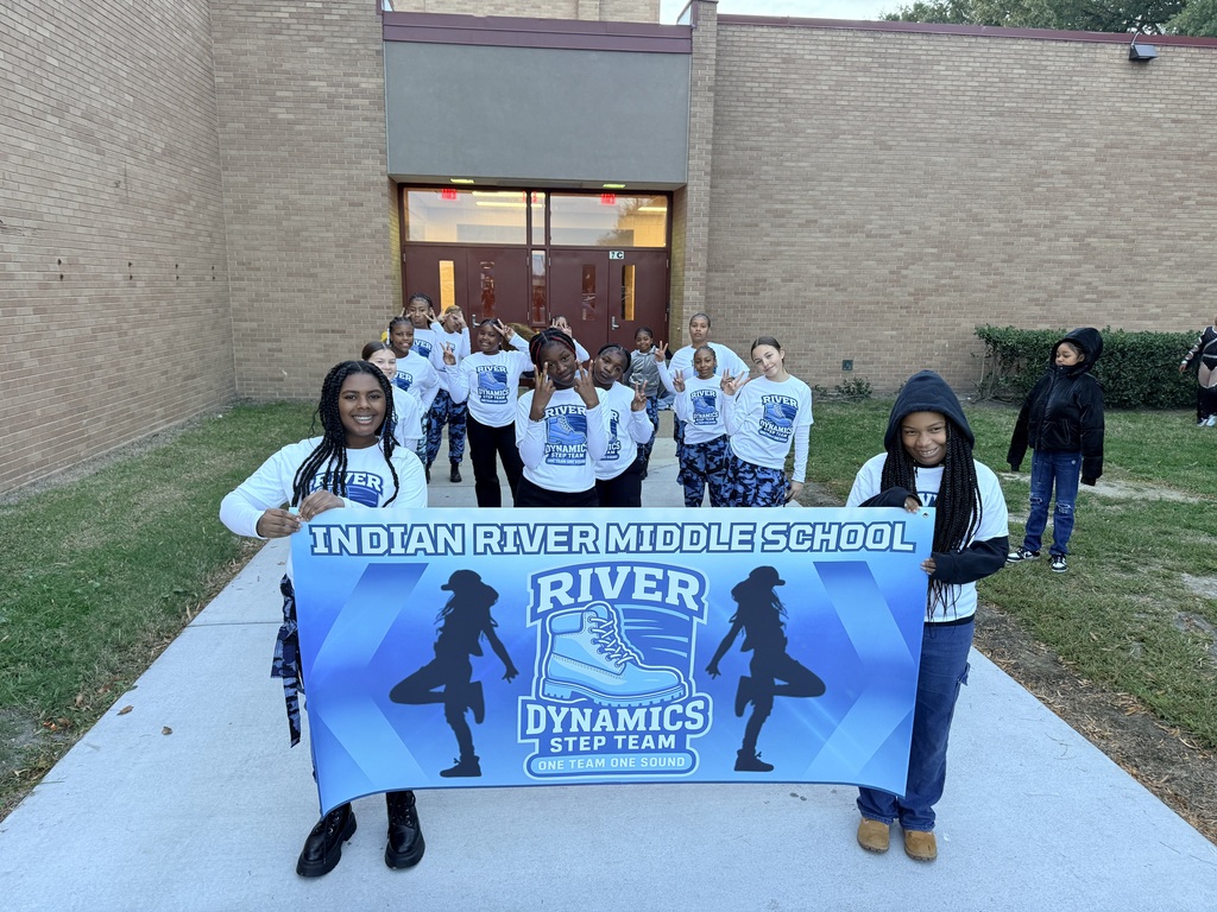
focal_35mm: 24
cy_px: 456
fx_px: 844
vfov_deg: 56.8
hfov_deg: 71.6
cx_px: 608
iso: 200
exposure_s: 1/107
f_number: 1.78
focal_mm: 6.76
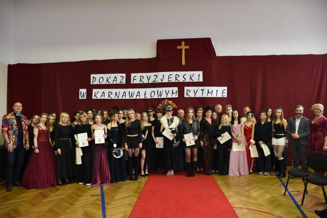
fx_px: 245
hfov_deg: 67.4
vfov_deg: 47.9
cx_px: 164
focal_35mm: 27
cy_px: 109
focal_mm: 18
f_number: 3.5
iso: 1800
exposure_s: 1/60
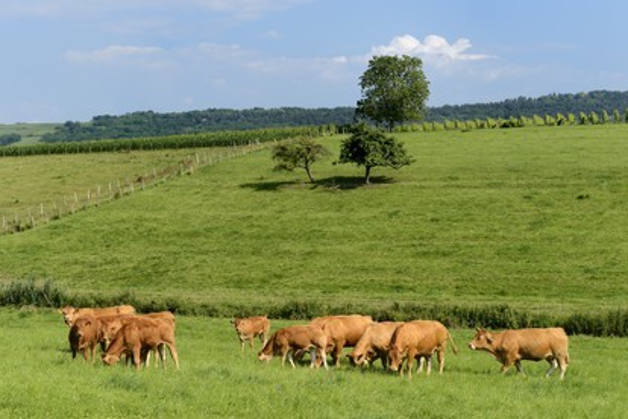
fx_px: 1238
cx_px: 317
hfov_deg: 28.5
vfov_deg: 19.2
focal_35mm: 71
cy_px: 208
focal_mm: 70
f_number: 10
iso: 200
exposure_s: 1/250
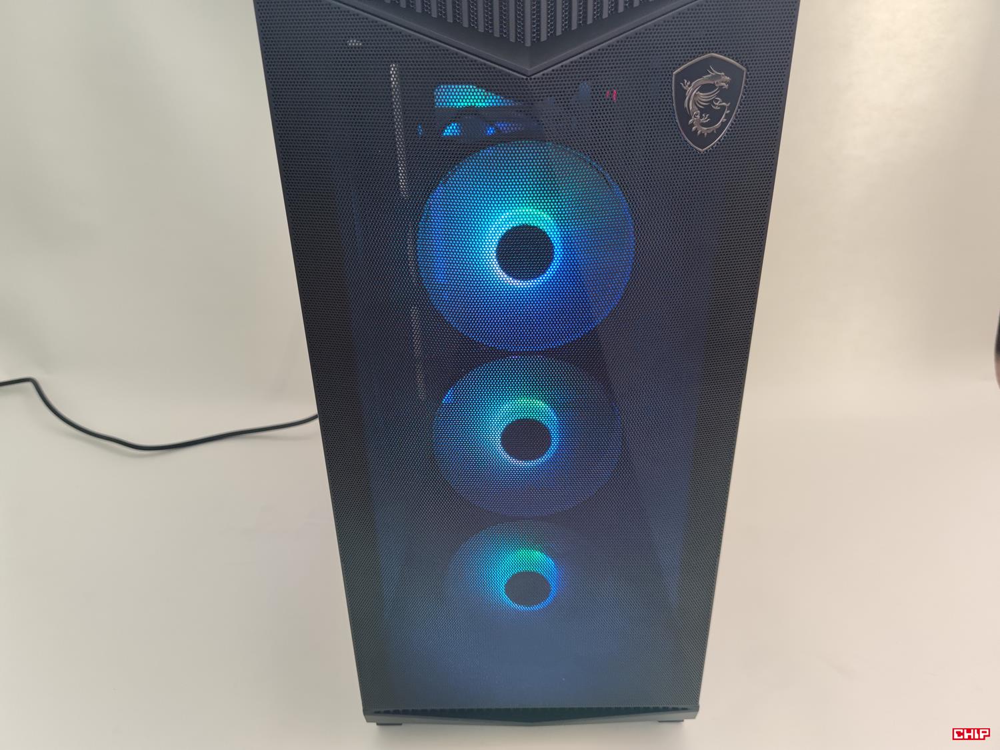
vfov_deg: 54.9
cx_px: 500
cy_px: 375
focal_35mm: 25
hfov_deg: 69.4
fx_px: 722
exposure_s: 1/82
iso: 232
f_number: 1.85
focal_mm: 6.78
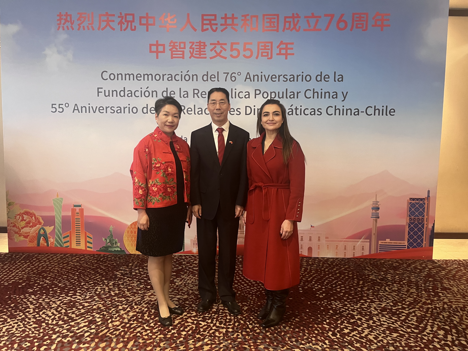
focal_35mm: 26
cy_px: 176
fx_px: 352
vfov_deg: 53.1
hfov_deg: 67.3
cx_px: 234
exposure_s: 1/50
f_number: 1.6
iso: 320
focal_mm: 5.1
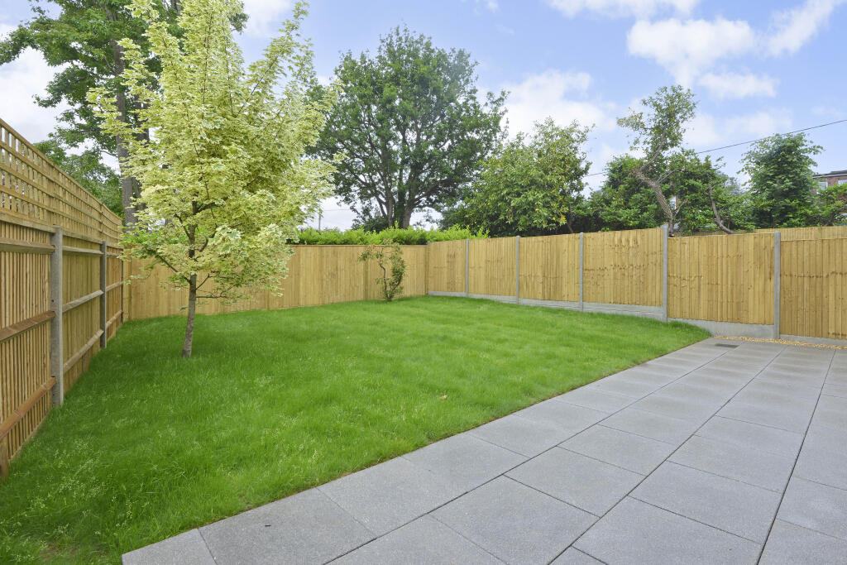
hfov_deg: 96.7
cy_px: 282
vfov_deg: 73.8
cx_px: 424
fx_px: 376
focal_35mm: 16
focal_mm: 16
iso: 400
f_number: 14
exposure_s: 1/40
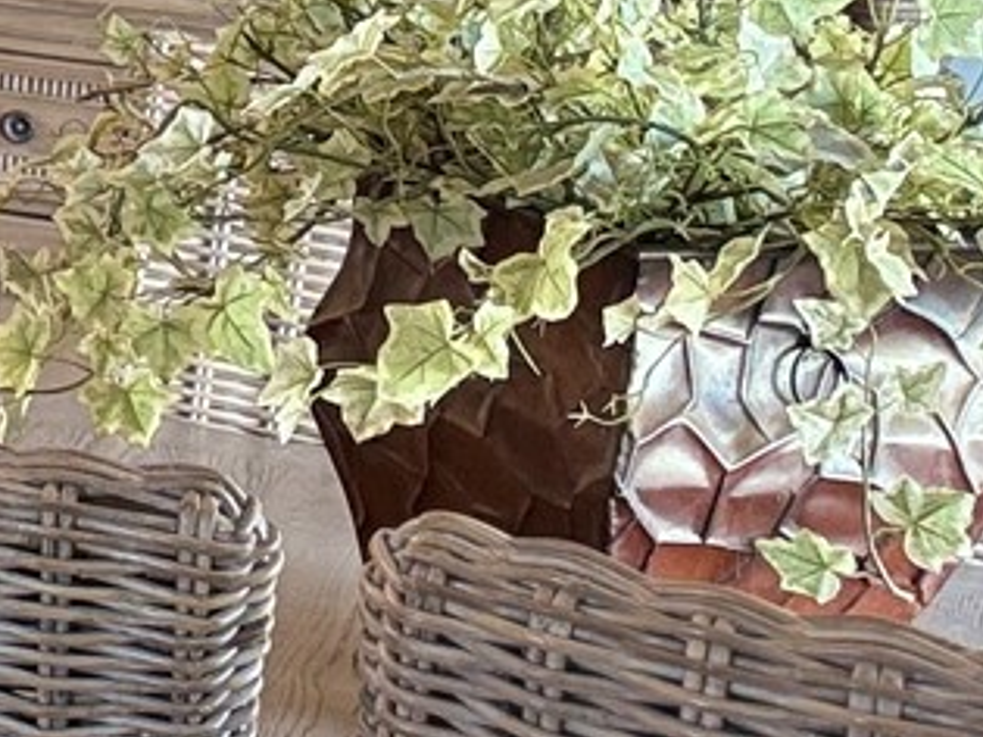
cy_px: -134
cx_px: -1429
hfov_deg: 12.4
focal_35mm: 122
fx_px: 3463
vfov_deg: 11.9
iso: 160
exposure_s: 1/60
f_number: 1.78
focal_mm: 6.76
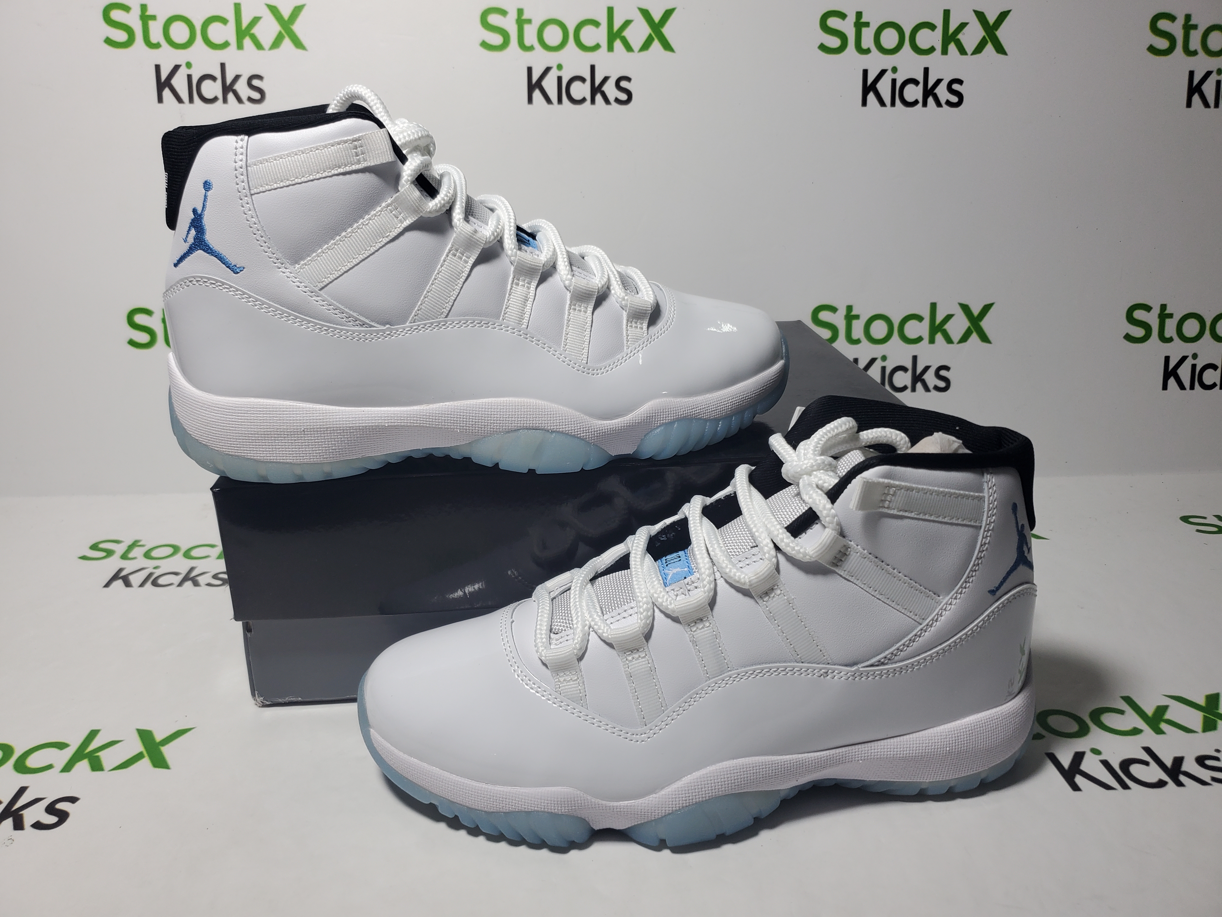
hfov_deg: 67.3
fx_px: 918
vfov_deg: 53.1
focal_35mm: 26
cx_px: 611
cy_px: 458
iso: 50
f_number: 1.5
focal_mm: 4.3
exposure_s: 1/548
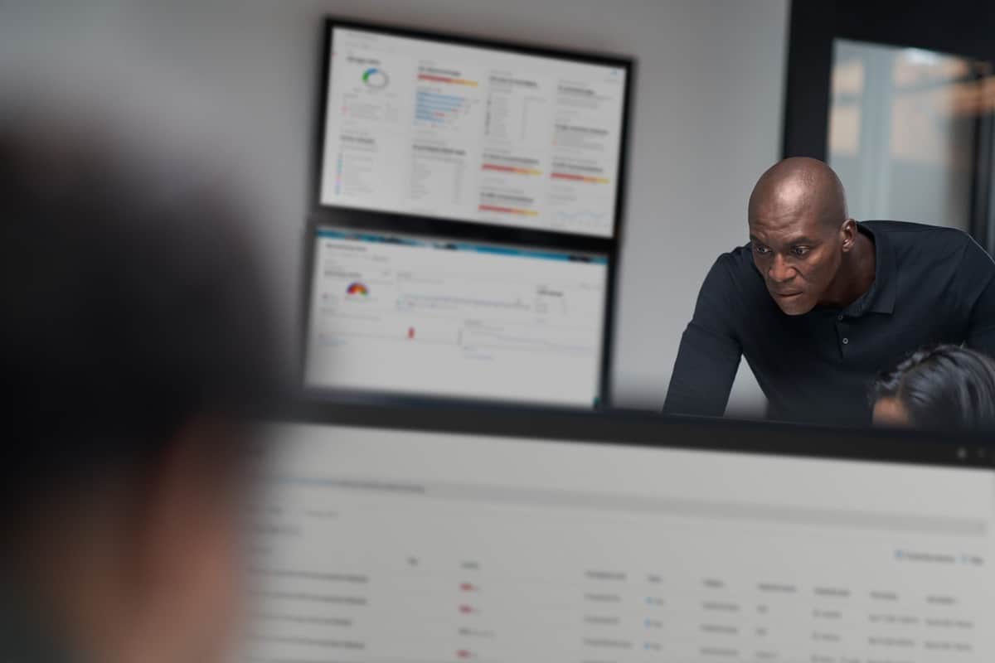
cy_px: 332
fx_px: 2349
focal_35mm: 85
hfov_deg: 23.9
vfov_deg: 16.1
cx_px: 498
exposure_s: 1/320
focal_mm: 85
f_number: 1.4
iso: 400
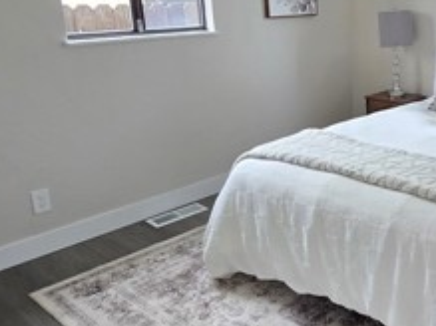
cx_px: 422
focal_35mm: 38
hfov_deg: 43.1
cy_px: 109
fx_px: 478
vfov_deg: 37.3
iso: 200
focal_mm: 2.2
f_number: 2.2
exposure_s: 1/60
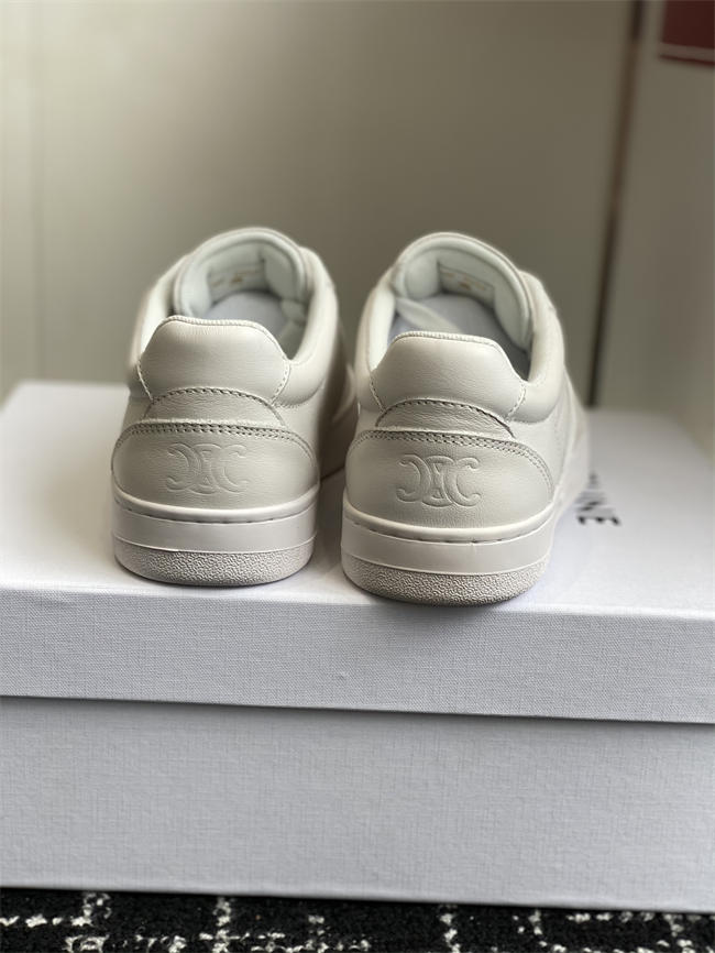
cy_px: 476
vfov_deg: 36.8
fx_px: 1431
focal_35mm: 52
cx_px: 358
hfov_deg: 28.0
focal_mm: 6
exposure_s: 1/235
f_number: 2
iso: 20
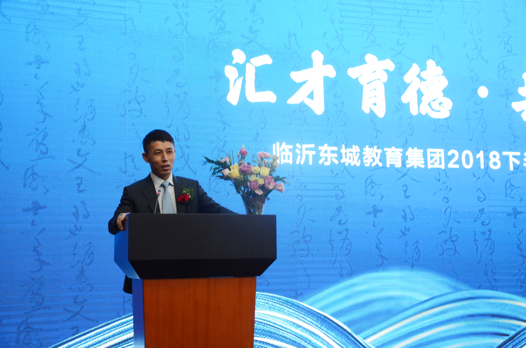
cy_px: 174
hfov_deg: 39.0
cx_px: 263
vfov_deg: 26.4
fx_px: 744
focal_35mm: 51
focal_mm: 34
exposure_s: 1/100
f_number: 4.2
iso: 2000
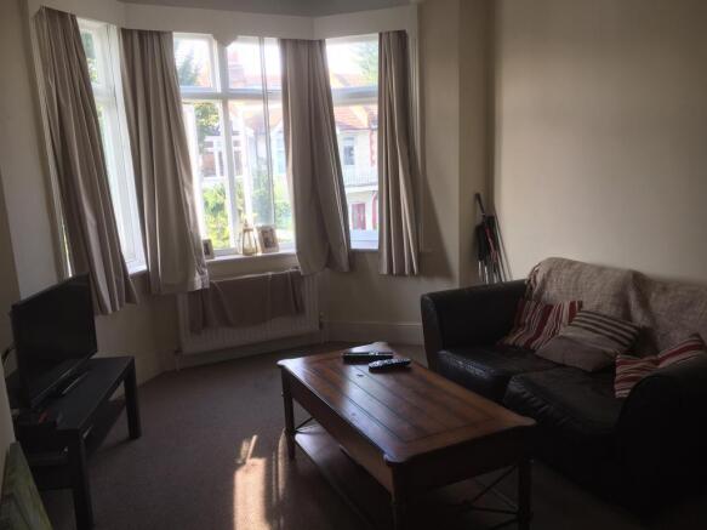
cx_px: 354
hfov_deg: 61.7
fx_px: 592
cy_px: 265
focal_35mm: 29
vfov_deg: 48.2
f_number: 2.2
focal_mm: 4.15
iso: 25
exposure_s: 1/50
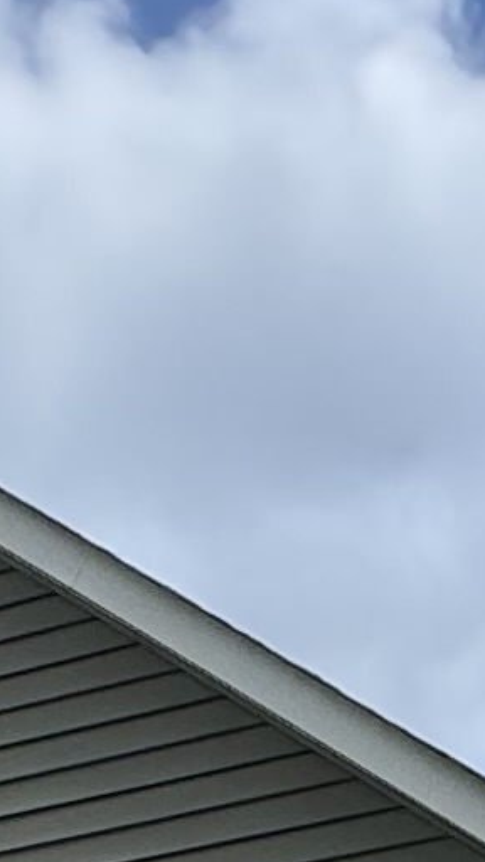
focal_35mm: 120
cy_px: 1835
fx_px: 2744
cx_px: 980
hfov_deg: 9.4
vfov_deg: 14.3
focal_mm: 2.22
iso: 50
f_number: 2.2
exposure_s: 1/1178
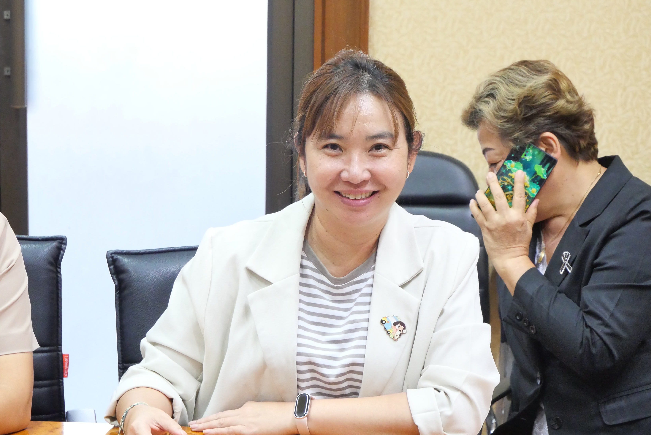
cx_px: 362
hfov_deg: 17.9
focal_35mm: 114
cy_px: 238
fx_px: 2063
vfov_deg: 12.0
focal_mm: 49
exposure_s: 1/15
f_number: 6.3
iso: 3200
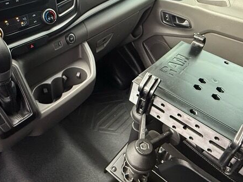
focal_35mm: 32
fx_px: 225
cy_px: 50
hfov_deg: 56.7
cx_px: 107
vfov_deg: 43.0
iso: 640
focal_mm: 2.22
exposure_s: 1/60
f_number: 2.2
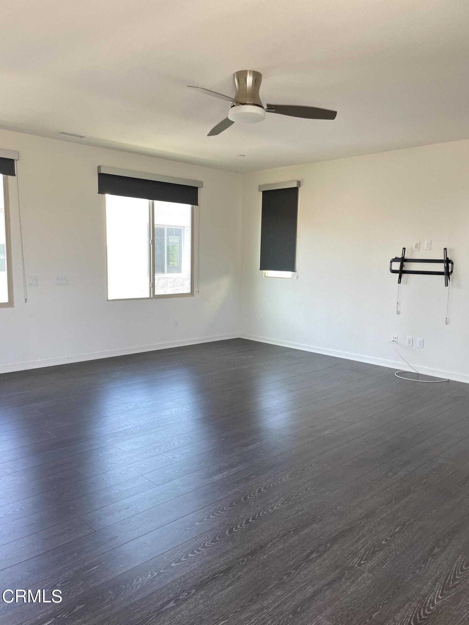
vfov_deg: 67.3
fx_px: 470
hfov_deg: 53.1
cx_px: 234
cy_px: 312
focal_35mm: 26
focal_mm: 4.2
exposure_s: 1/121
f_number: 1.6
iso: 125
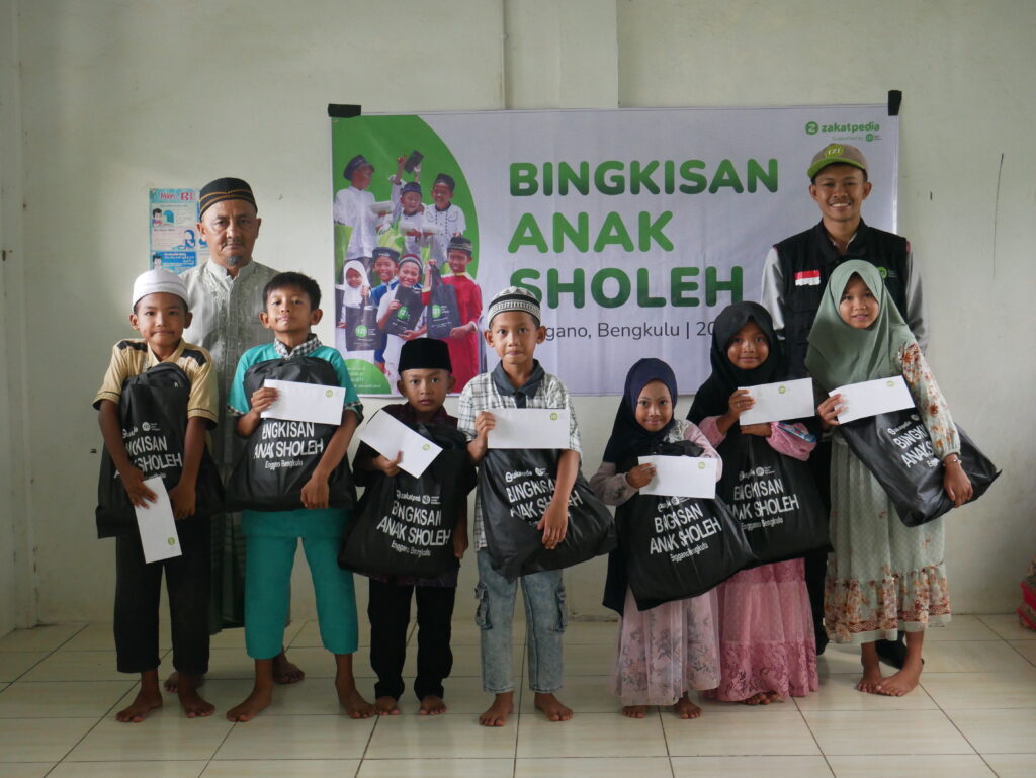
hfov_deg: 36.8
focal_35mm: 52
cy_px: 389
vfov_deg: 28.1
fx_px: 1557
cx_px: 518
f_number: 5.3
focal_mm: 26
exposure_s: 1/60
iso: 2000
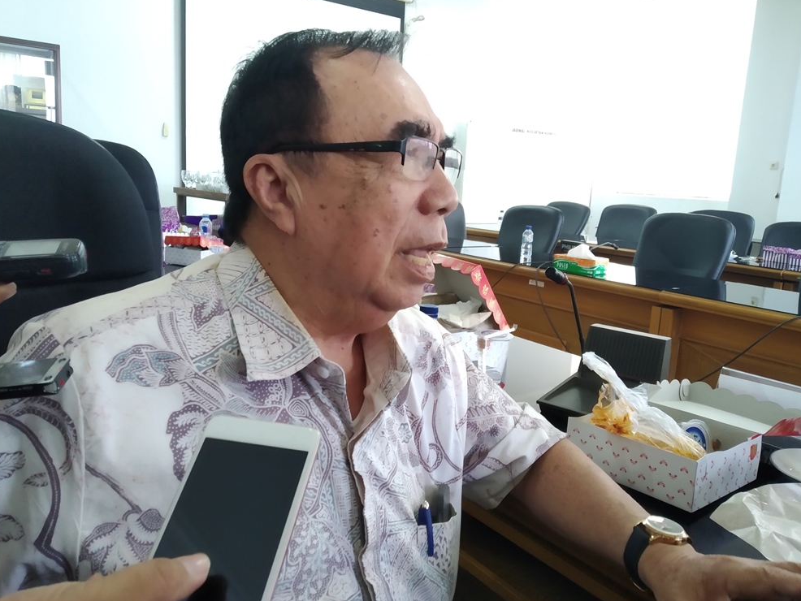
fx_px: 625
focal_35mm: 27
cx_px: 392
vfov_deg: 51.4
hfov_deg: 65.3
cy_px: 294
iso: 500
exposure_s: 1/20
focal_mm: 3.82
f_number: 2.2
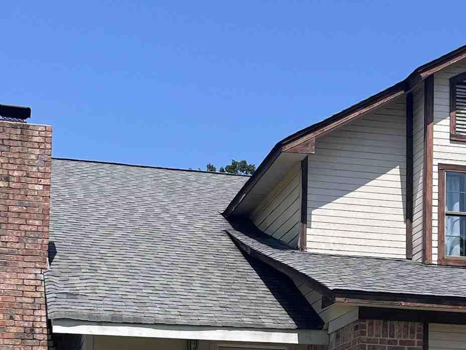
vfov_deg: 16.7
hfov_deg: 22.8
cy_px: 381
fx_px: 1158
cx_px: 233
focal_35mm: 86
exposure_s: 1/4274
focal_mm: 5.7
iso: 50
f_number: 1.5
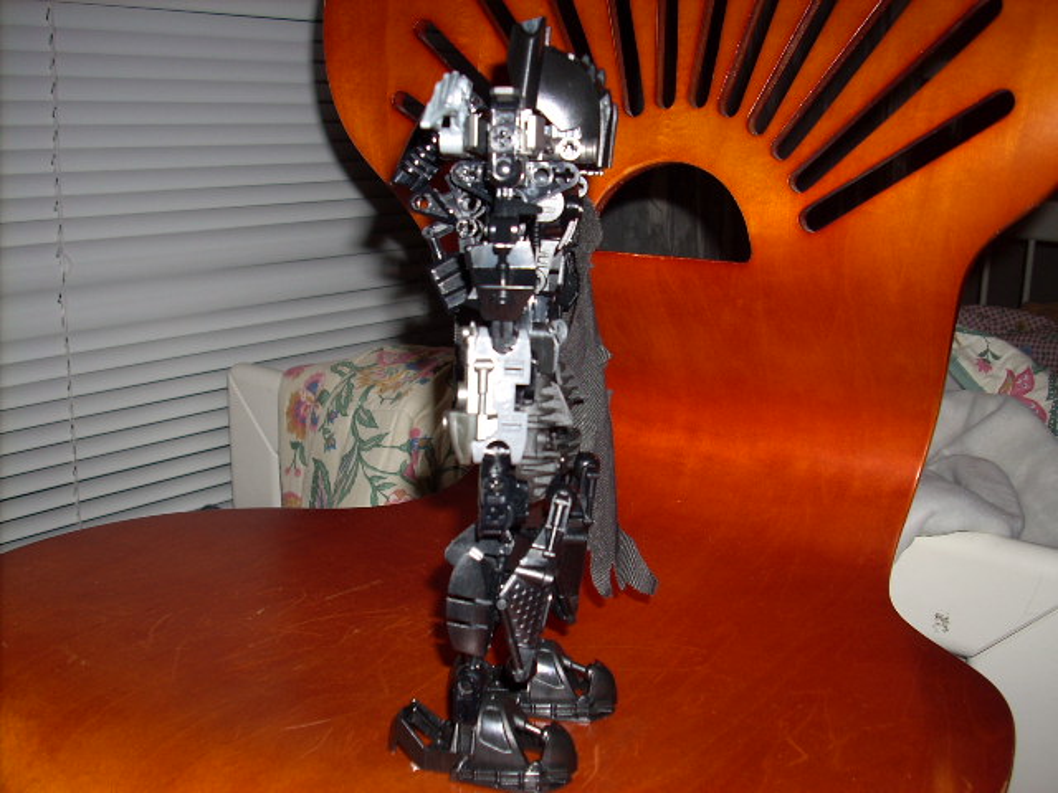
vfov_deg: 38.7
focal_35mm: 37
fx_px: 1131
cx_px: 529
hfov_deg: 50.1
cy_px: 396
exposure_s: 1/60
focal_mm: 6.2
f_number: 2.8
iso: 64
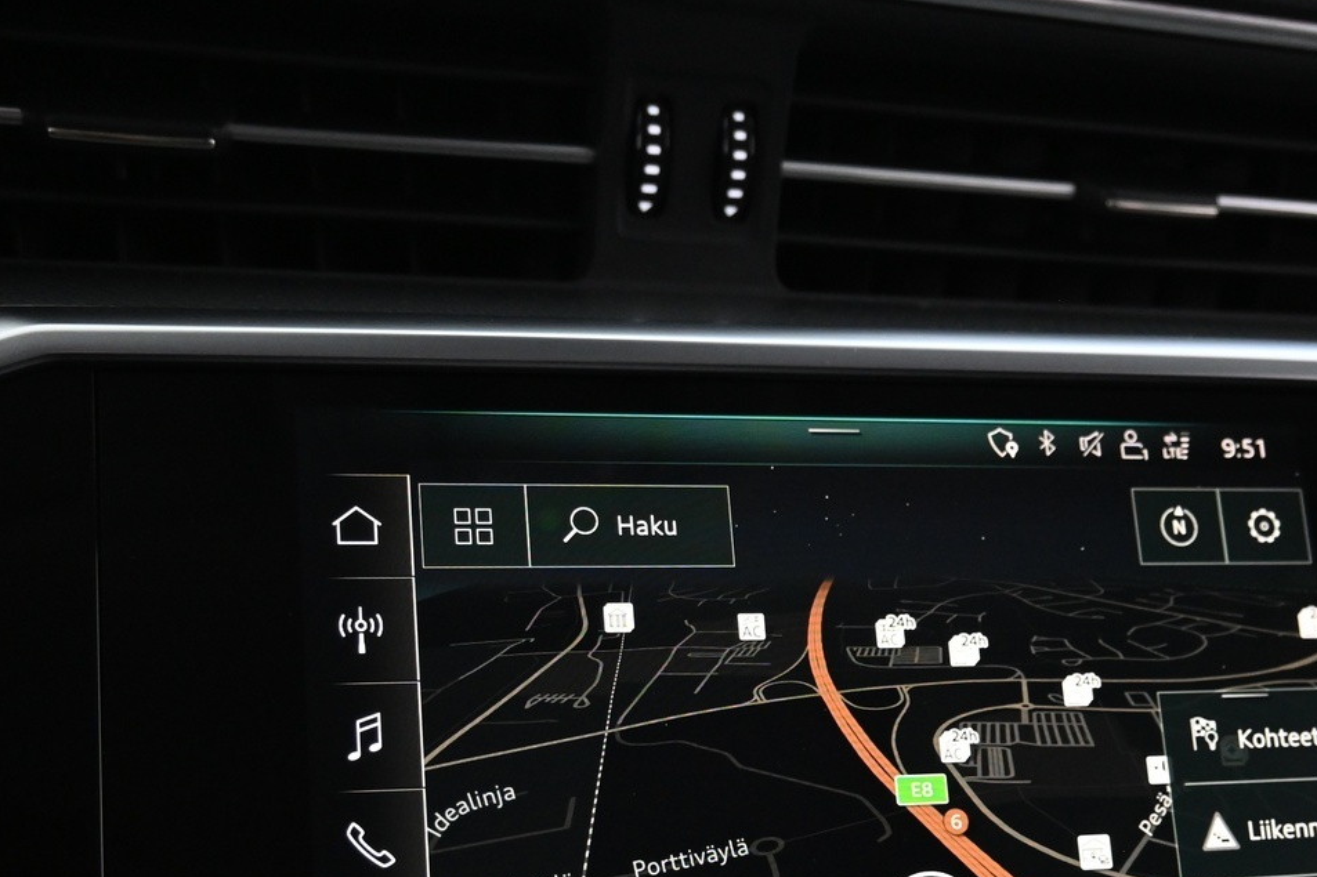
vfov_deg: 25.9
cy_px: 733
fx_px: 1865
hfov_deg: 38.8
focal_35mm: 51
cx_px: 741
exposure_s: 1/30
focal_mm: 20
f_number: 3.8
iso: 2500
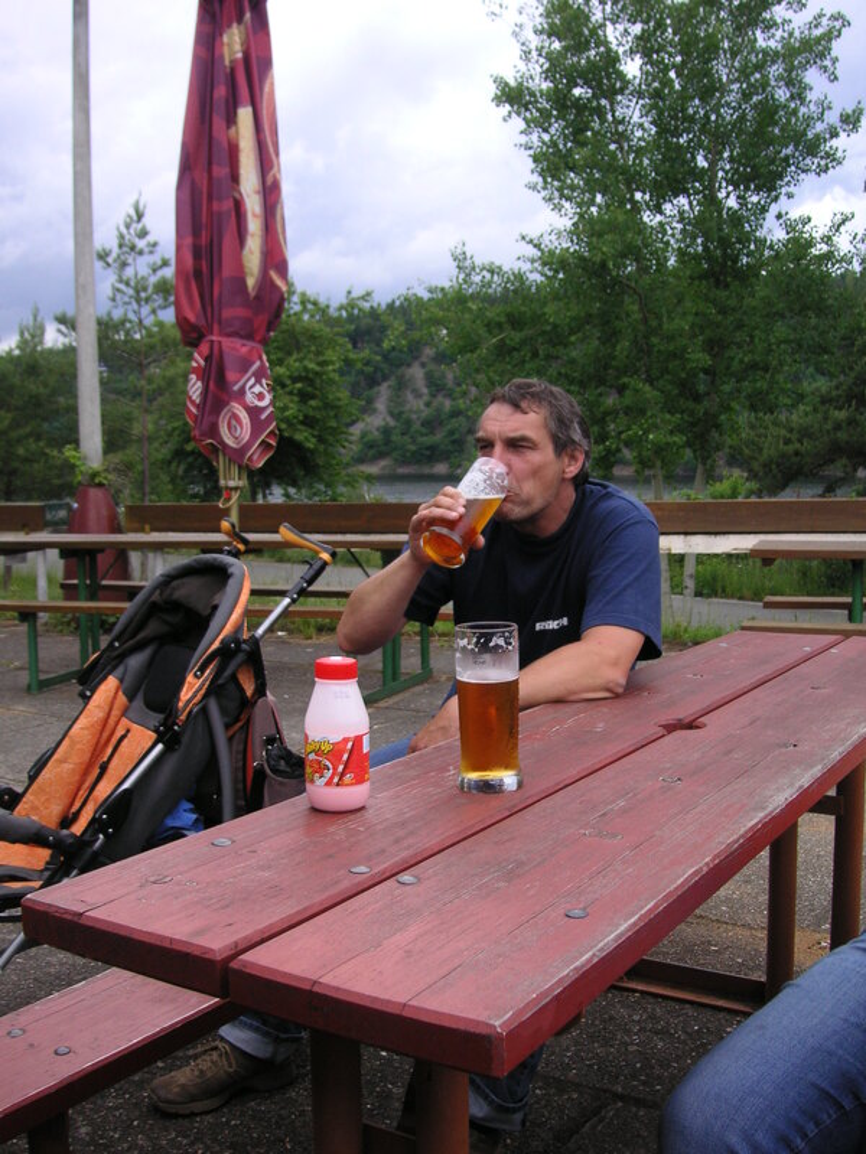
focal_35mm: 37
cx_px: 433
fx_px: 1234
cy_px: 577
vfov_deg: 50.1
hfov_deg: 38.7
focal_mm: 6.1
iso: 50
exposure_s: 1/750
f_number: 2.8
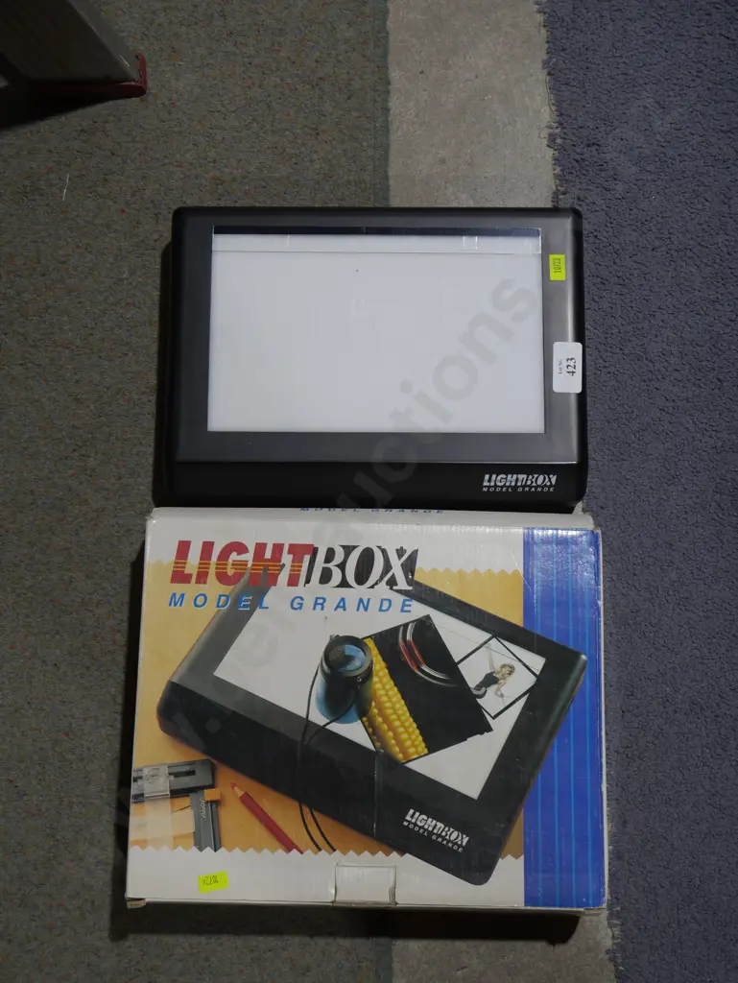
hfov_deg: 29.1
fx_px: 1420
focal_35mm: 50
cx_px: 369
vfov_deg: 38.2
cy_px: 492
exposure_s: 1/60
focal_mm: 25
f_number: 5.3
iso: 250
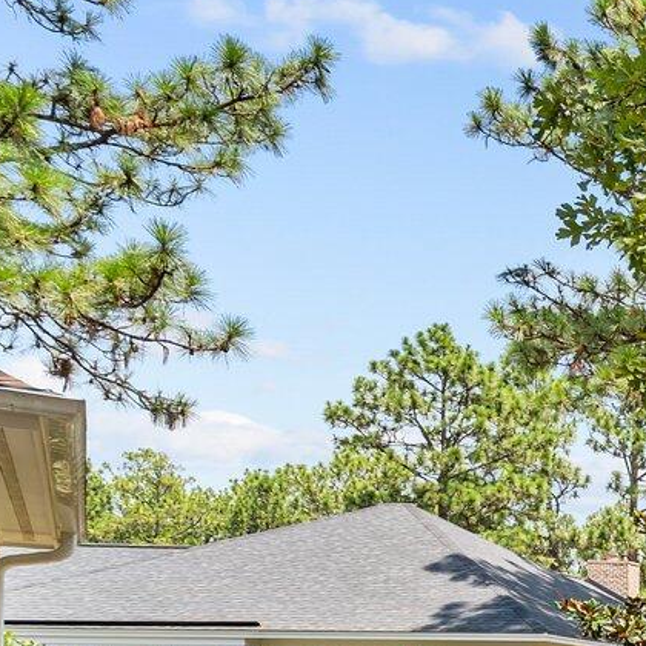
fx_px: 1225
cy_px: 710
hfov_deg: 18.1
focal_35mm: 58
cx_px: 1334
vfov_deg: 27.1
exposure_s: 1/80
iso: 100
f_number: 8
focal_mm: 14
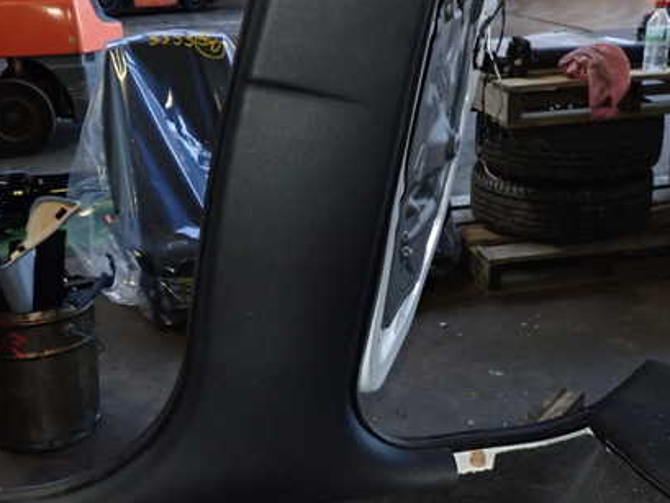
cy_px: 272
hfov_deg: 42.9
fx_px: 852
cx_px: 298
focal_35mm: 44
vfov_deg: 32.9
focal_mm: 5.4
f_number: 6.3
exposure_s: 1/30
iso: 640
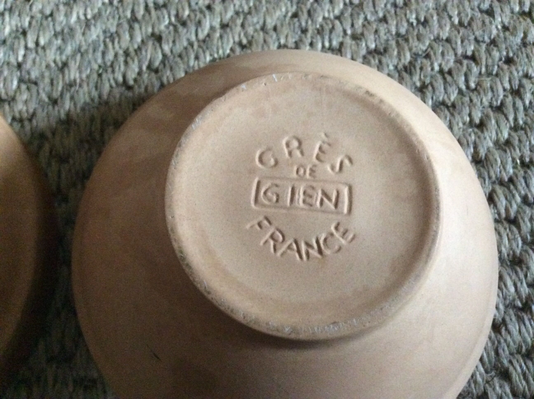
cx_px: 267
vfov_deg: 44.1
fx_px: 493
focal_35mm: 32
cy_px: 200
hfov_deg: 56.9
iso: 640
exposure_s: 1/17
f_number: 2.4
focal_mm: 3.3
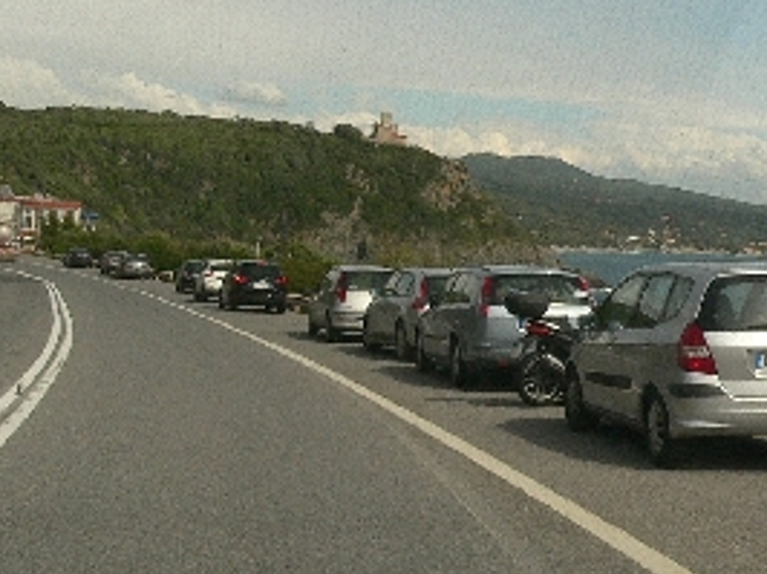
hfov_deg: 29.3
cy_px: 237
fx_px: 1439
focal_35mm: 65
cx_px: 600
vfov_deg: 22.5
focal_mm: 6
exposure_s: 1/1000
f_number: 5.6
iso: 200
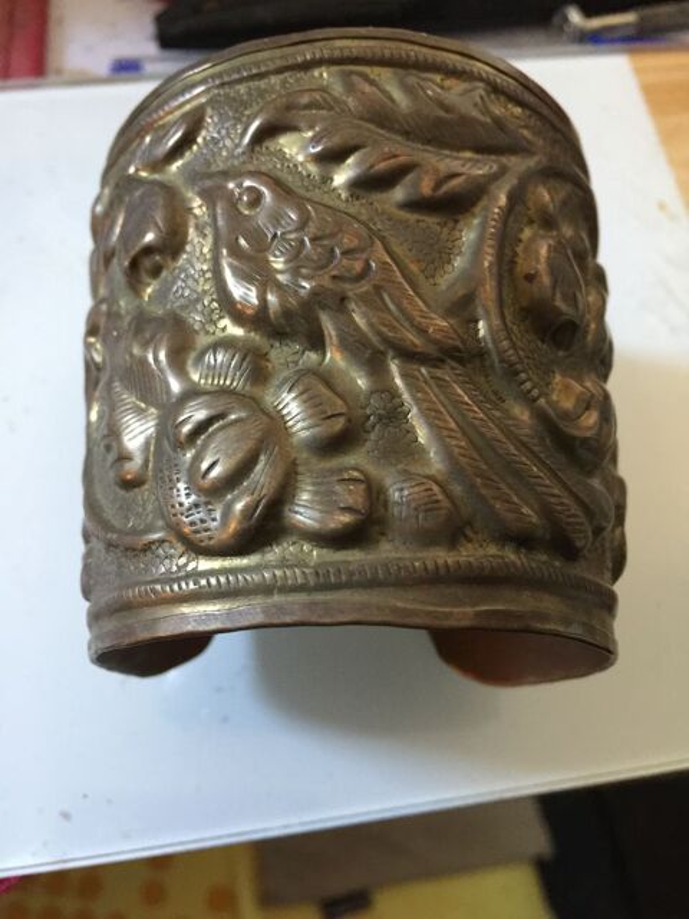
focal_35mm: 29
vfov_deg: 61.7
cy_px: 460
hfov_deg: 48.2
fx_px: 770
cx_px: 344
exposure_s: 1/10
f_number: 2.2
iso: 125
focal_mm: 4.15
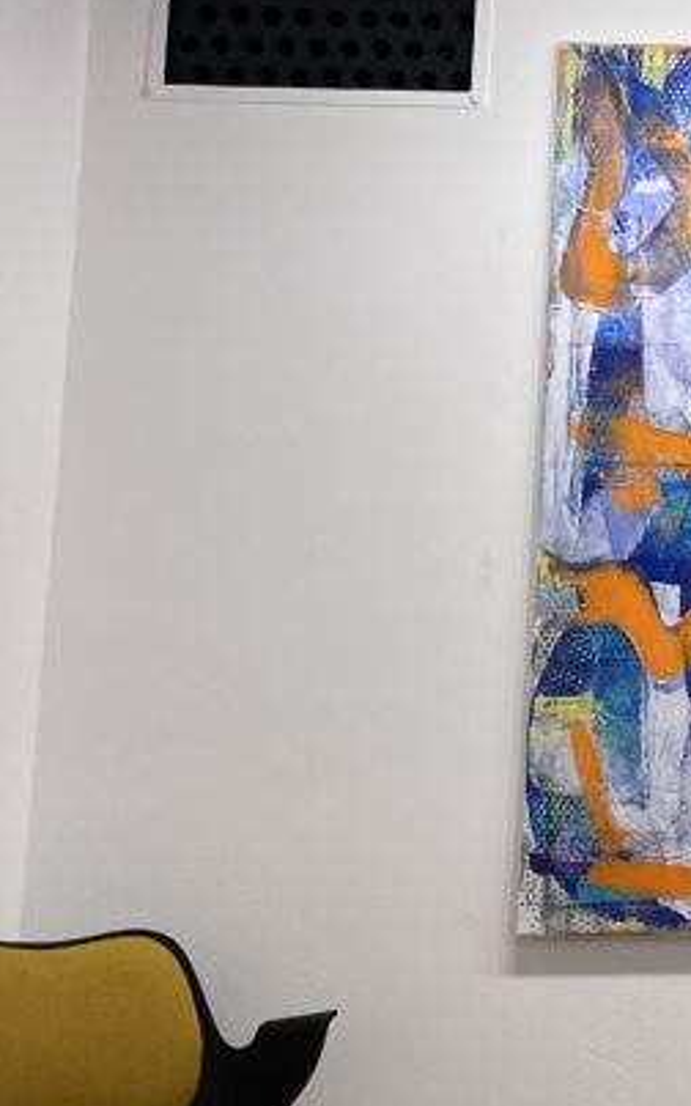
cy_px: 601
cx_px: 1226
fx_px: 2108
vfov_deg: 29.4
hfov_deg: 15.9
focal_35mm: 70
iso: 100
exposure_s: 1/100
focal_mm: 5.7
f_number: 1.5
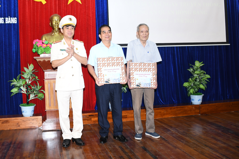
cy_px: 58
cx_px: 93
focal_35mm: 38
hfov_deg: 50.3
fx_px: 252
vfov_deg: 34.8
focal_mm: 20
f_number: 3.5
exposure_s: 1/200
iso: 500
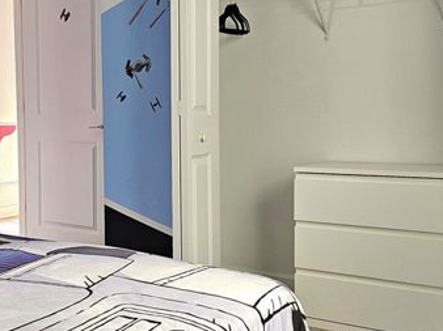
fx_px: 614
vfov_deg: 30.2
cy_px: 150
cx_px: 132
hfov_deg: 39.0
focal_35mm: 48
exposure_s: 1/120
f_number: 1.7
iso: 500
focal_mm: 6.3
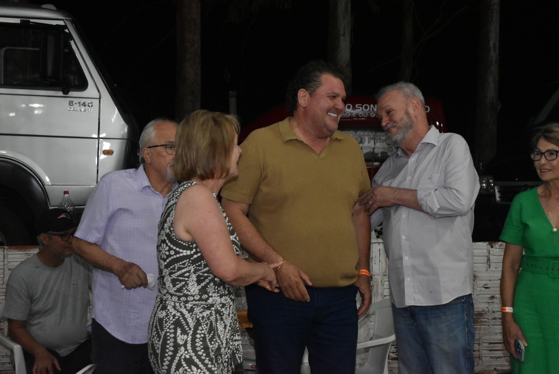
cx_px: 280
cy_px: 187
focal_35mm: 54
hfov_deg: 36.8
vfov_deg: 25.1
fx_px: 839
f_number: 5
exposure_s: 1/80
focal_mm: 36
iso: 5000
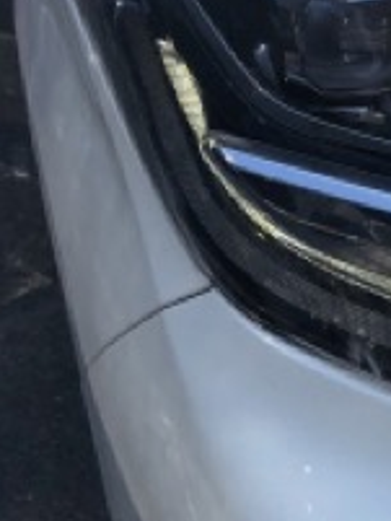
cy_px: 272
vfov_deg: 22.0
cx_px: 577
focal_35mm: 89
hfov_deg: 15.4
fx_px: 1339
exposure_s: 1/2183
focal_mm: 3.99
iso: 20
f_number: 1.8
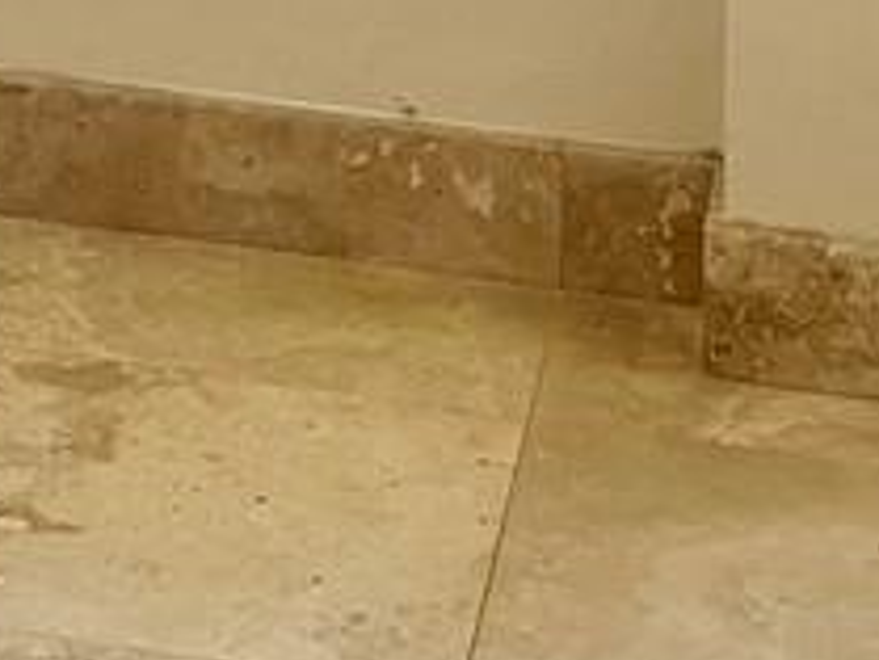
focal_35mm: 199
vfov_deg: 6.7
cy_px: -1358
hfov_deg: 9.3
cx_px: -871
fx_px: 5056
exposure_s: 1/437
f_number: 1.6
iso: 50
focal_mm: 5.1
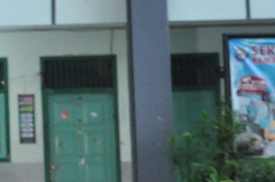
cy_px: 17
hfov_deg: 6.5
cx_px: -489
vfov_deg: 4.7
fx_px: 2242
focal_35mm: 294
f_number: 4.5
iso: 1250
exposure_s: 1/80
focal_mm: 34
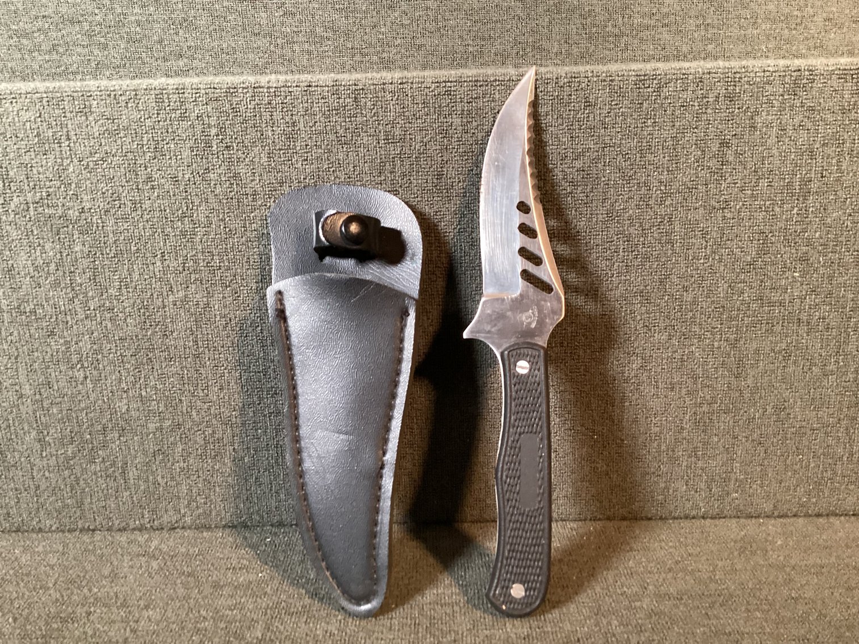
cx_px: 430
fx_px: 769
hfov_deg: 58.3
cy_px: 322
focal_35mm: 31
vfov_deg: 45.4
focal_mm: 3.3
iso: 400
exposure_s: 1/30
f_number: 2.4
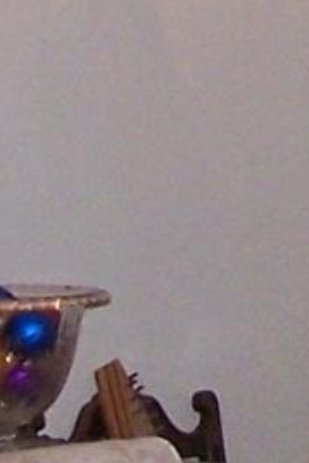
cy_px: -60
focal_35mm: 302
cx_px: 499
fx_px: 3883
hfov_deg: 4.5
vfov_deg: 6.8
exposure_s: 1/60
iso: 140
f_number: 2.8
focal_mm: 6.3
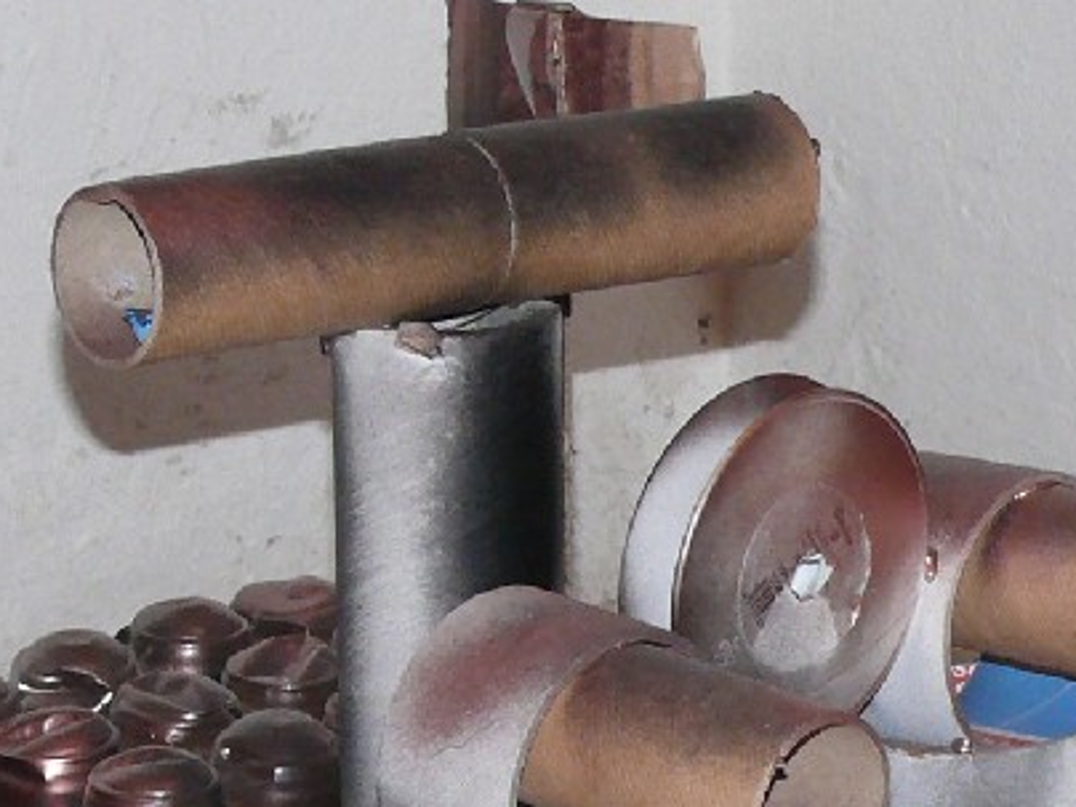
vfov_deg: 8.1
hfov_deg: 10.9
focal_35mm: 181
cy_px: 1071
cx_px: 775
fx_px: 5626
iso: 200
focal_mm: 10.1
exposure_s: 1/30
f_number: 3.2
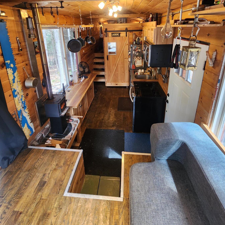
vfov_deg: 80.3
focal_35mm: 17
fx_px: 125
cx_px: 115
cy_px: 70
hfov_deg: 84.0
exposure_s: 1/60
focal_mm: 2.2
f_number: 2.2
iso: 200
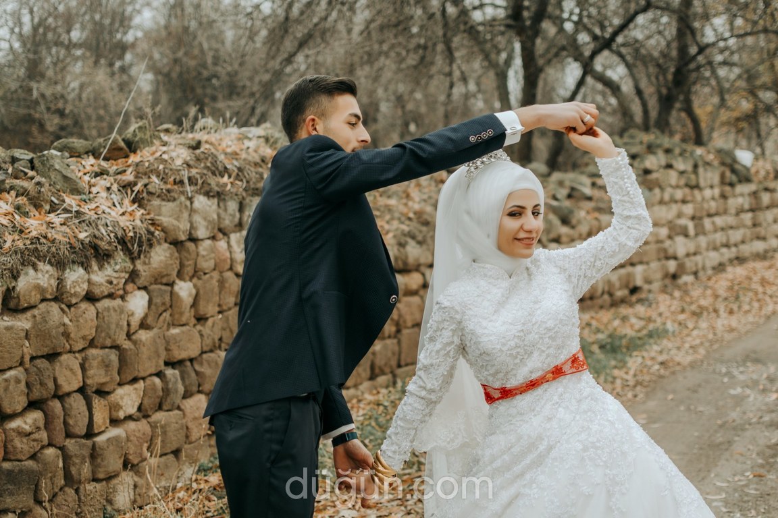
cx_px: 389
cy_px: 259
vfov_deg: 25.8
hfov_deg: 37.9
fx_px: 1134
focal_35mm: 52
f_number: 2
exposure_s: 1/80
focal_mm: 35
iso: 200
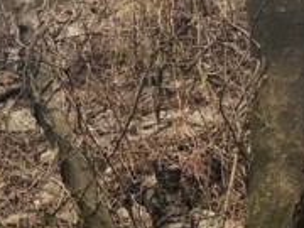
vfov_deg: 11.0
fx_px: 1133
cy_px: 343
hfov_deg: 13.7
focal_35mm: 129
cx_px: -240
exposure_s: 1/120
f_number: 2.2
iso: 40
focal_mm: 4.15
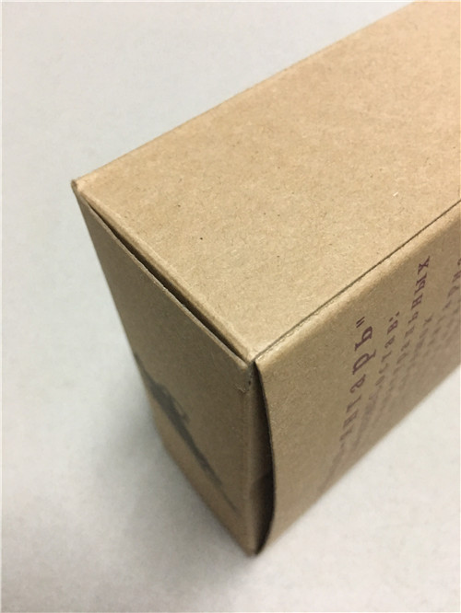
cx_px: 230
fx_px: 515
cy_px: 306
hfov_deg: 48.3
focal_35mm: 29
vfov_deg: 61.6
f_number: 2.2
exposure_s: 1/8
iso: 100
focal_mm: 4.15
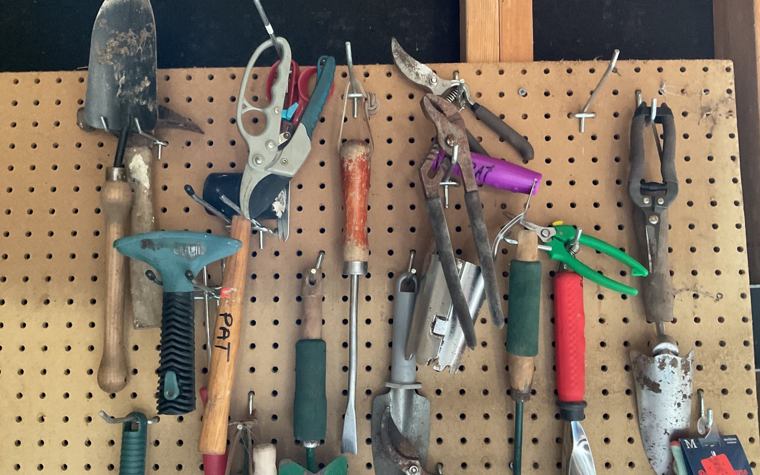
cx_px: 380
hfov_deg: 61.2
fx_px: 642
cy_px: 234
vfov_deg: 40.6
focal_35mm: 31
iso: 320
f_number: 1.8
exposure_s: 1/33
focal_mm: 3
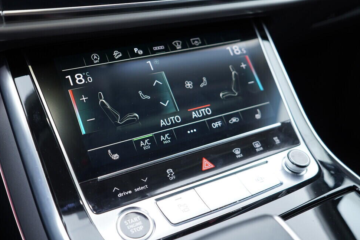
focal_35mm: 38
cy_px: 117
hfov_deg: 50.7
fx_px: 380
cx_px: 174
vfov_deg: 35.1
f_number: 2.8
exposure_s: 1/40
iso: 250
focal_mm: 24
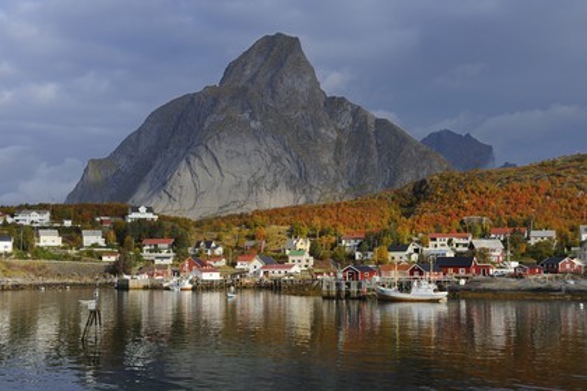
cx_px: 294
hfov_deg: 38.2
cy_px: 196
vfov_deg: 26.0
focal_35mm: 52
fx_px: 848
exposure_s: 1/125
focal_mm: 52
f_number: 22
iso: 400
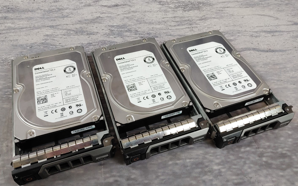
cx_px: 149
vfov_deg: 44.5
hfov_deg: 66.5
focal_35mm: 28
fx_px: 227
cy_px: 102
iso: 50
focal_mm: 4.36
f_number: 1.8
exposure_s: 1/60
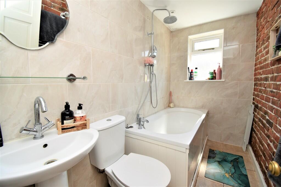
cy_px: 94
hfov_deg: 100.4
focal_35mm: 15
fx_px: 117
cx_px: 140
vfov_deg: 77.3
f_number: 5.6
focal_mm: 10
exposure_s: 1/125
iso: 400
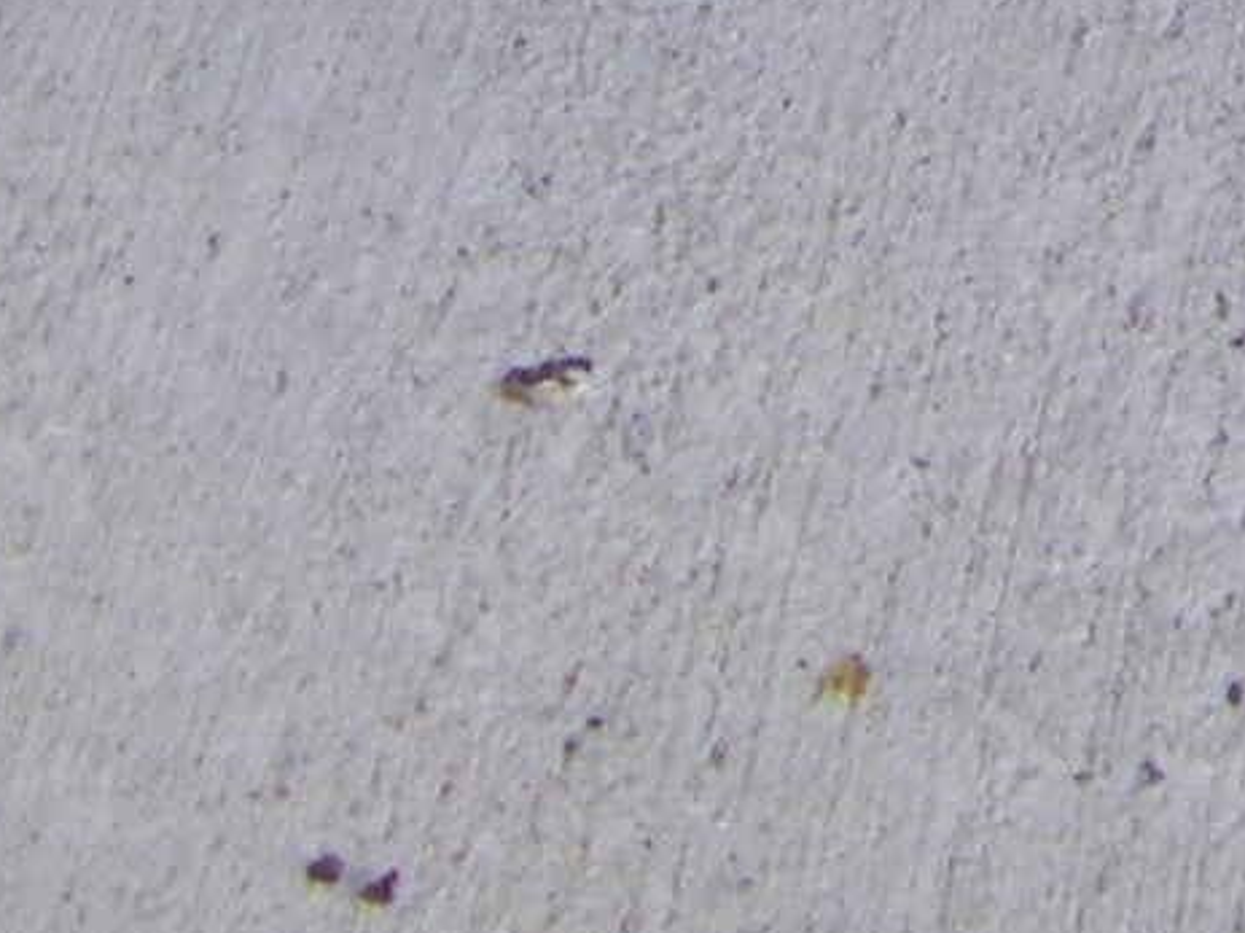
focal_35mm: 268
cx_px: 2027
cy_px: -1027
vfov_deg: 5.4
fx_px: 9636
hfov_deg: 7.2
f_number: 3.5
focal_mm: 6.3
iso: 64
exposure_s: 1/250
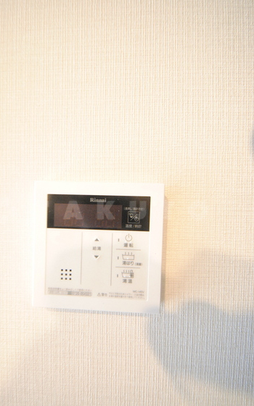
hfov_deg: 77.6
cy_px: 211
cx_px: 99
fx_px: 155
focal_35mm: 14
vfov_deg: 105.3
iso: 1600
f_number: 4.5
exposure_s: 1/25
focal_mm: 8
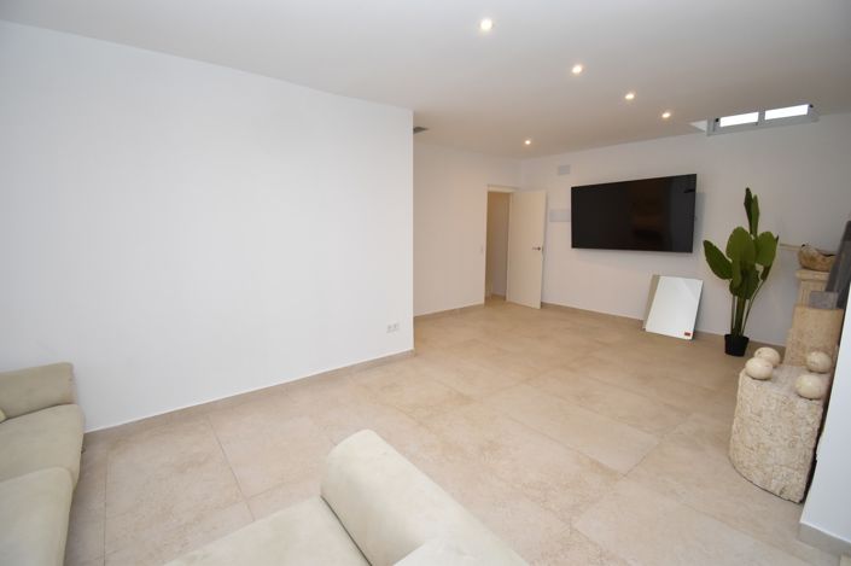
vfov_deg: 77.2
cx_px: 426
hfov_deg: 100.4
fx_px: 354
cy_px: 283
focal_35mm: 15
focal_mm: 10
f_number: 4.5
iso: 1250
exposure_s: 1/125
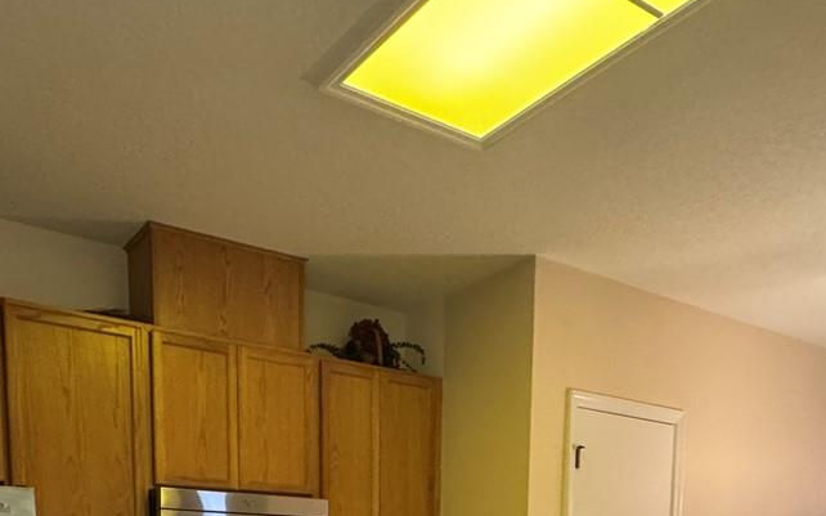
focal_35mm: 37
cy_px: 696
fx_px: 833
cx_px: 340
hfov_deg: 52.5
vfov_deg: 27.7
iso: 500
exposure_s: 1/60
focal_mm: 2.22
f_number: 2.2
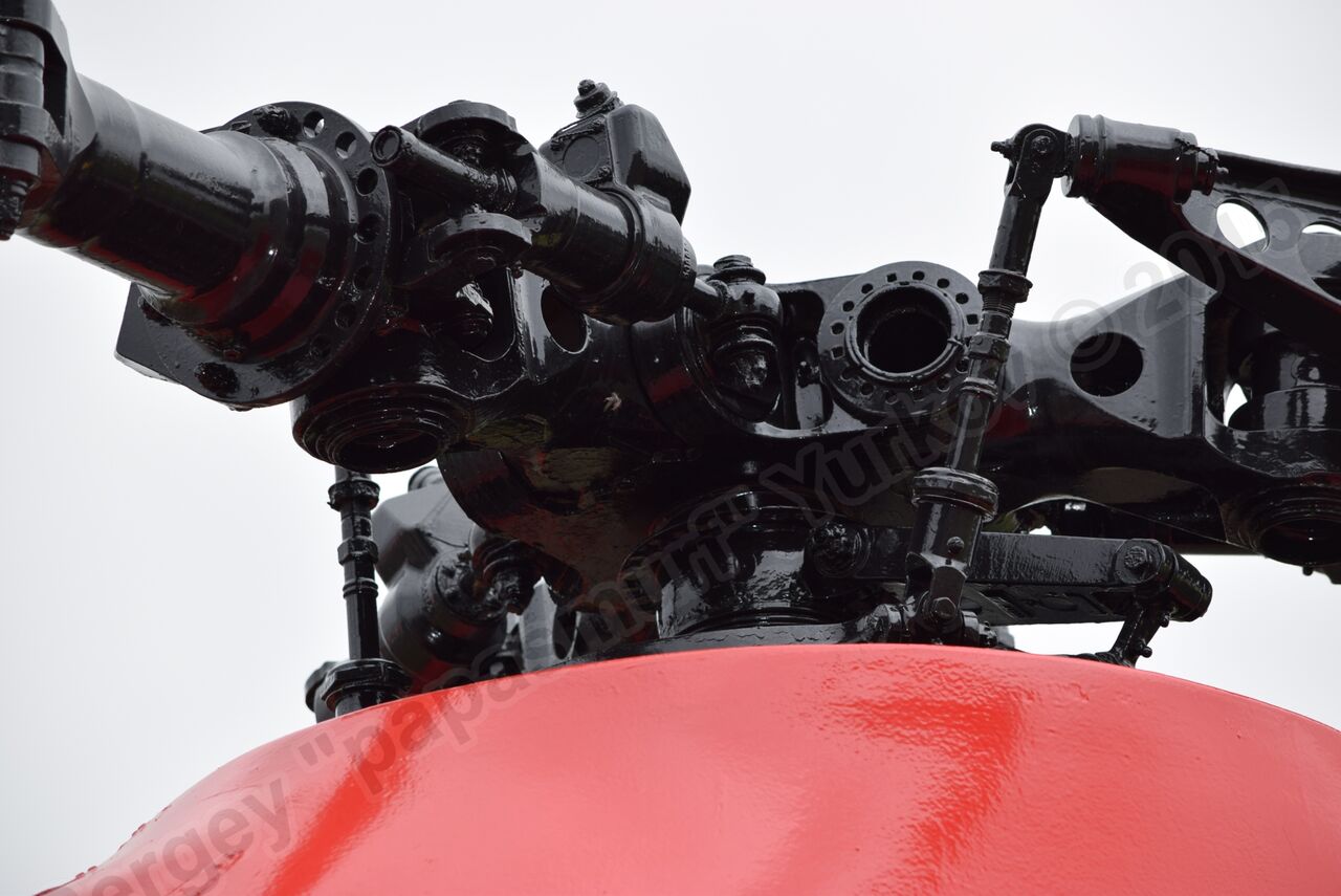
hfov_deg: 8.8
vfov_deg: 5.9
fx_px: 8665
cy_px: 448
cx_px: 670
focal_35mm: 232
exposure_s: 1/200
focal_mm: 155
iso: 100
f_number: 7.1
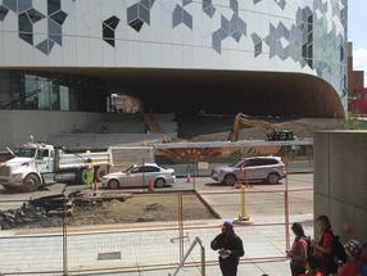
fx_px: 414
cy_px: 141
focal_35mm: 39
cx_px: 167
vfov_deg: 36.9
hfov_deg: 47.8
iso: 25
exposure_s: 1/1359
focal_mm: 3.3
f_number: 2.4
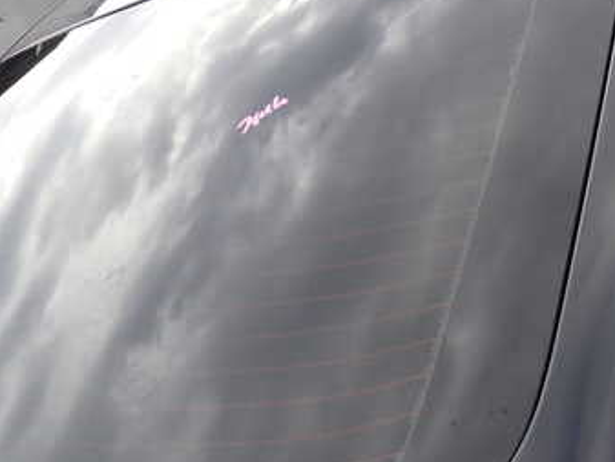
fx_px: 1013
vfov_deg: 25.7
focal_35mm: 57
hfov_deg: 33.6
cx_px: 223
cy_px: 223
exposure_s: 1/500
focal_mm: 5.79
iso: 100
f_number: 3.2
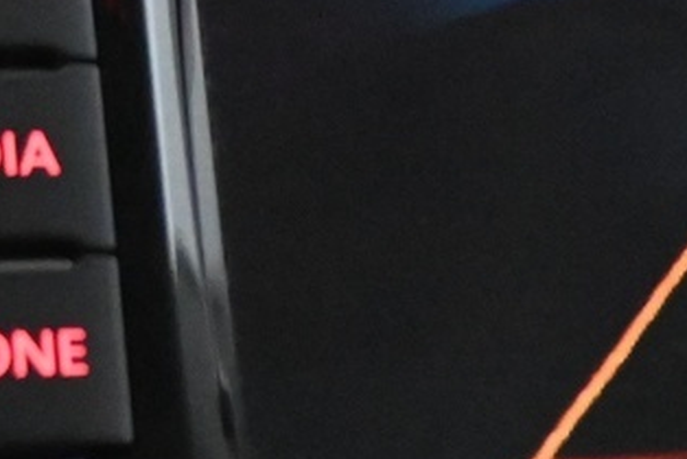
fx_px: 3839
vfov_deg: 6.8
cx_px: 1068
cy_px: 230
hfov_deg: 9.9
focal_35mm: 201
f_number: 4.5
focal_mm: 26
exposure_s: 1/40
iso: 8000
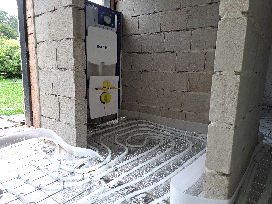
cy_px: 102
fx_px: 189
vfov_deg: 56.8
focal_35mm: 24
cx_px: 136
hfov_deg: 71.6
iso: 64
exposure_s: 1/50
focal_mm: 5.23
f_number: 1.8
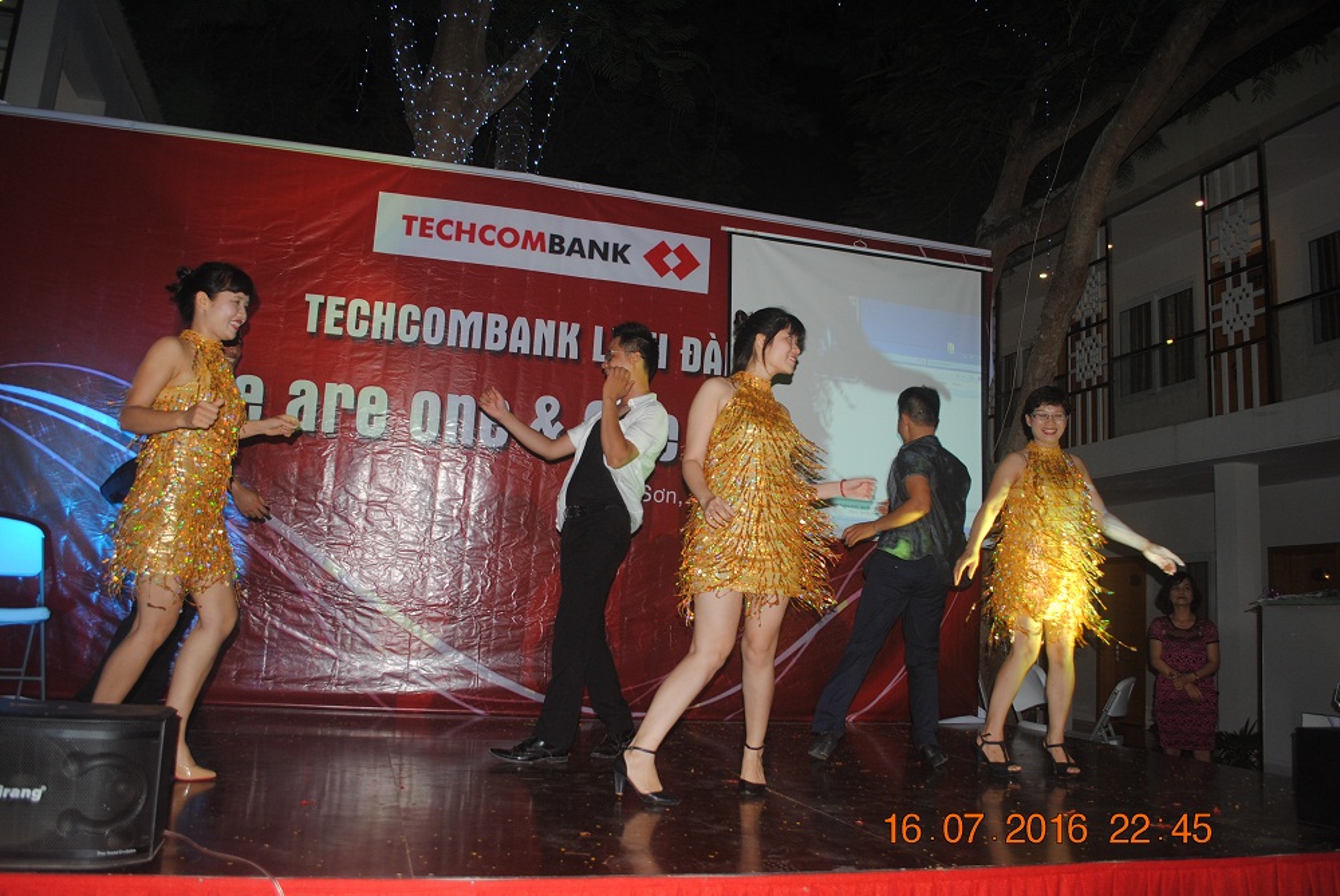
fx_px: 1006
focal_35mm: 27
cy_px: 448
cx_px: 670
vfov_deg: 48.0
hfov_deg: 67.3
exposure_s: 1/60
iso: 200
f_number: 3.5
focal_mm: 18
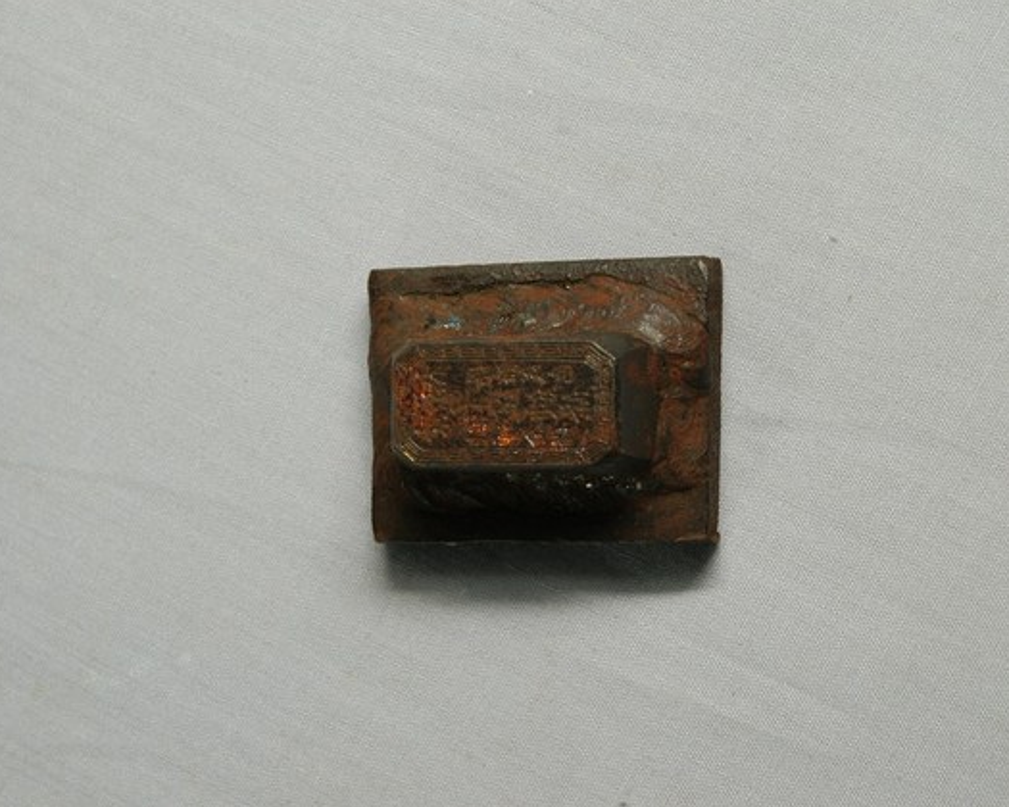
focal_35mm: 120
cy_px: 404
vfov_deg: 12.9
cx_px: 542
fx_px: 3584
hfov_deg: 16.0
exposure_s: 1/8
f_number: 10
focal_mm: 70
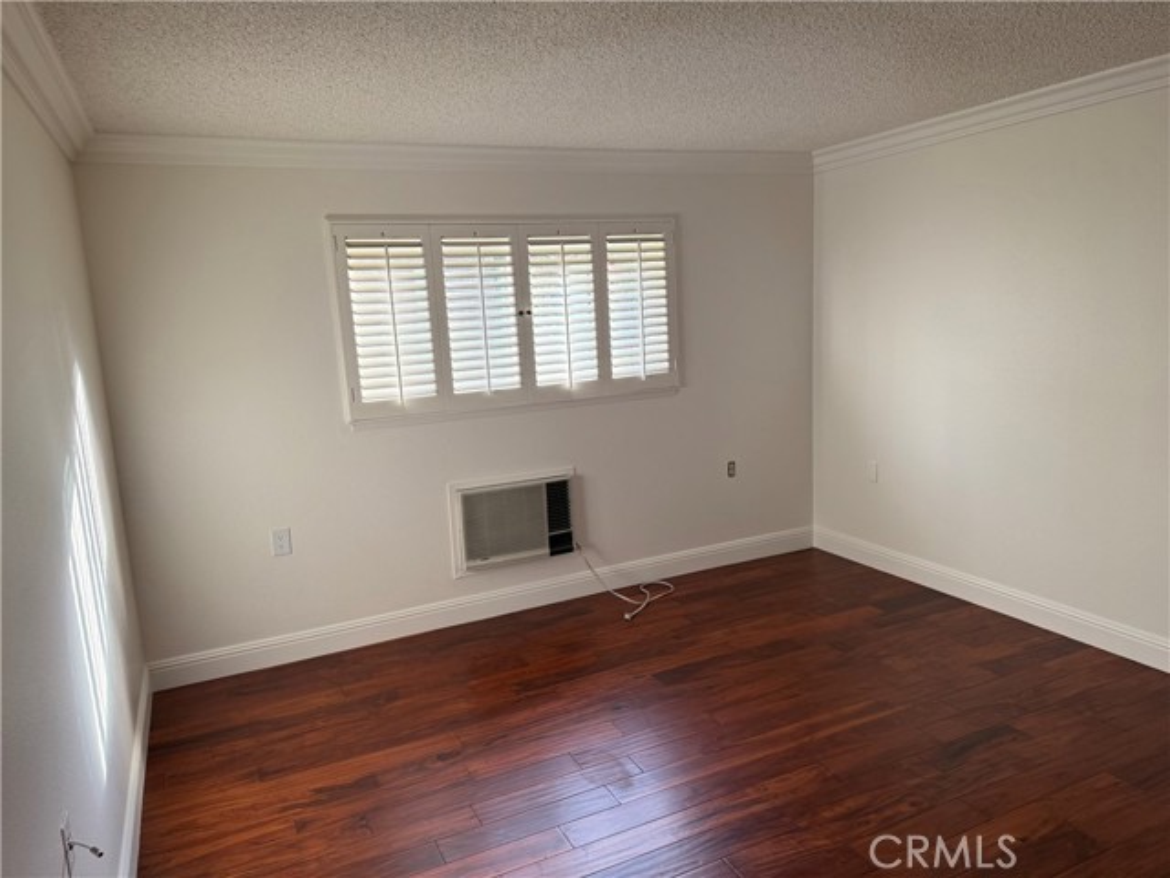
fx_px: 811
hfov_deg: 71.6
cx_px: 585
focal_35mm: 24
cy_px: 439
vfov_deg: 56.8
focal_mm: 6.76
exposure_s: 1/194
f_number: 1.78
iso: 125
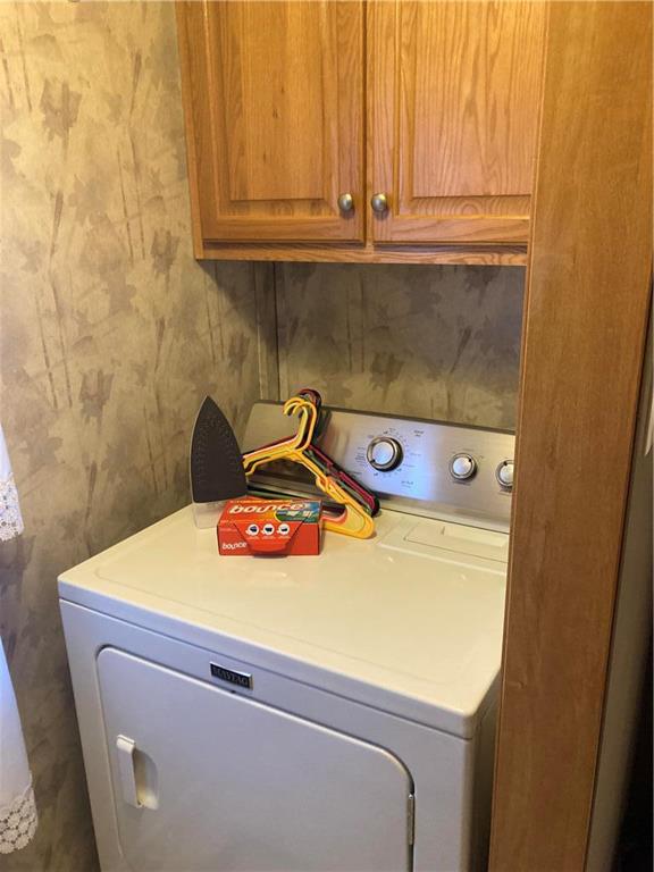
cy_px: 436
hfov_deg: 49.7
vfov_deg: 63.4
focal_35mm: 28
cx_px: 327
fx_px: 705
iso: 250
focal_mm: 3.99
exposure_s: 1/60
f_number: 1.8
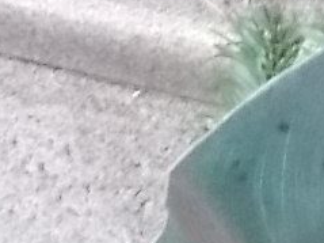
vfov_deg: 7.5
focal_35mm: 174
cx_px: 679
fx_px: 1628
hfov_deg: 10.3
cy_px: -487
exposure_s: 1/100
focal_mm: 4.6
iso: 400
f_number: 8
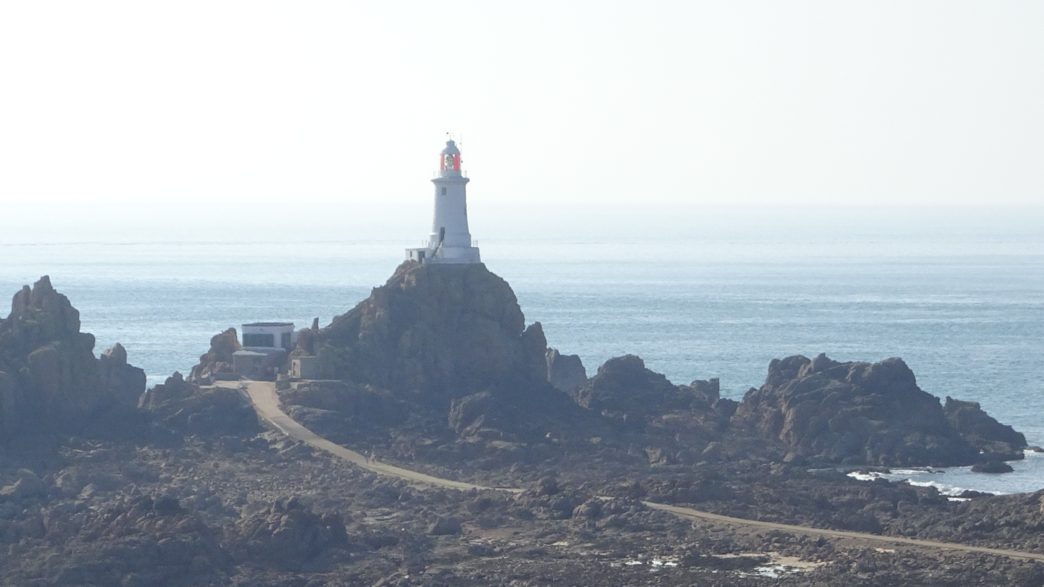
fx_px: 4513
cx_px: 437
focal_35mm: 163
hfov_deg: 13.2
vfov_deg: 7.4
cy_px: 589
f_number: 5
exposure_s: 1/640
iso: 80
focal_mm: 13.26
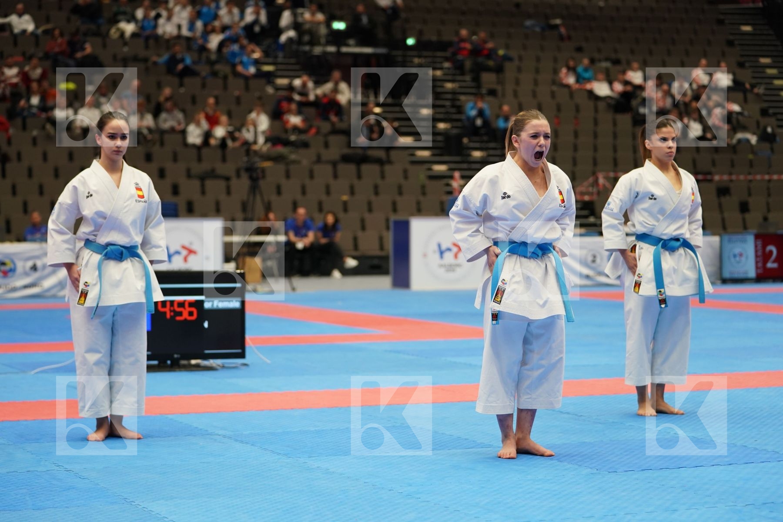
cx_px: 392
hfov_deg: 23.6
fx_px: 1870
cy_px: 261
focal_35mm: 86
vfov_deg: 15.9
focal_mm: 86
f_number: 2.8
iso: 1250
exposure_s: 1/500
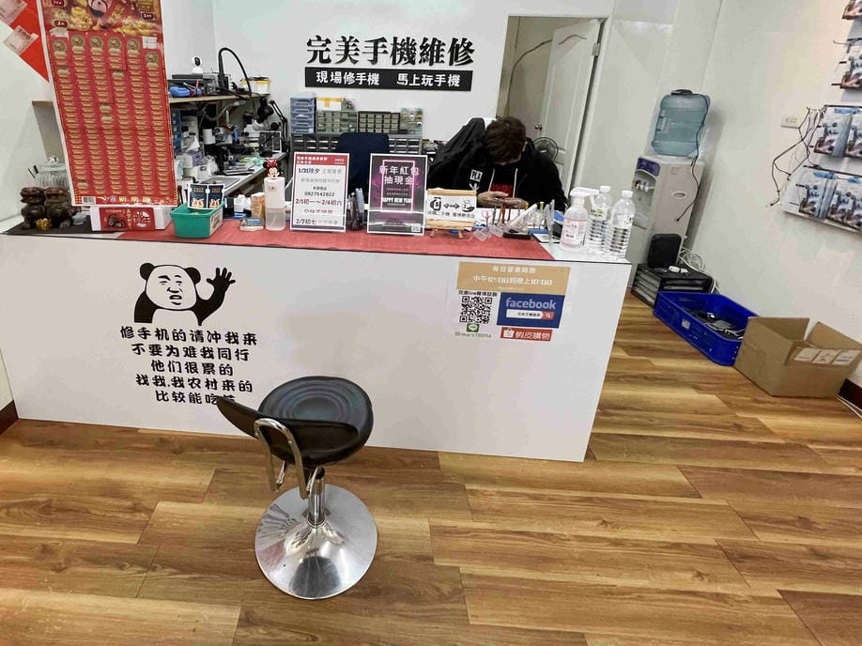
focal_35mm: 17
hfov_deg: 89.9
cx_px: 346
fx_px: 423
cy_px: 244
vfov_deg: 73.5
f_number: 1.8
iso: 250
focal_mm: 1.57
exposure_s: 1/120
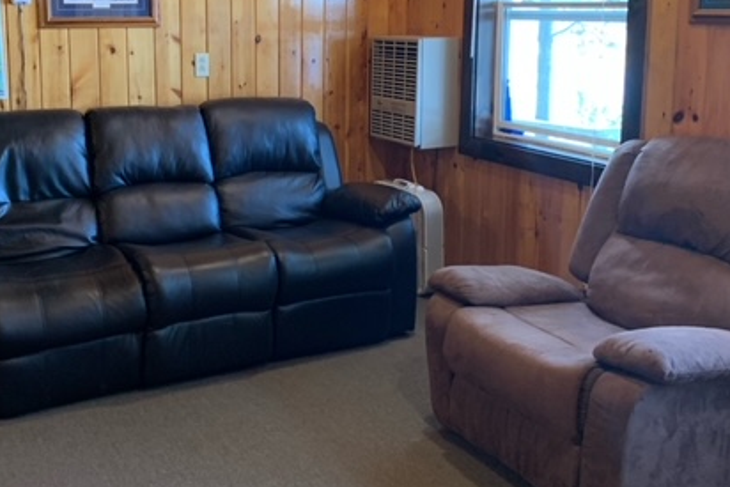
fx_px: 852
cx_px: 294
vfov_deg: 31.4
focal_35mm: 42
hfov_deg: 46.1
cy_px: 129
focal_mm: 4.25
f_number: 1.8
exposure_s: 1/40
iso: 320
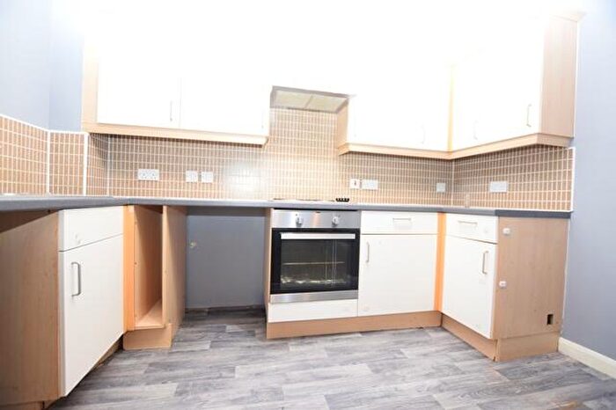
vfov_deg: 77.3
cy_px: 205
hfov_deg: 100.4
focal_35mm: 15
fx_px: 257
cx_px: 308
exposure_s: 1/60
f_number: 3.5
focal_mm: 10
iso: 900
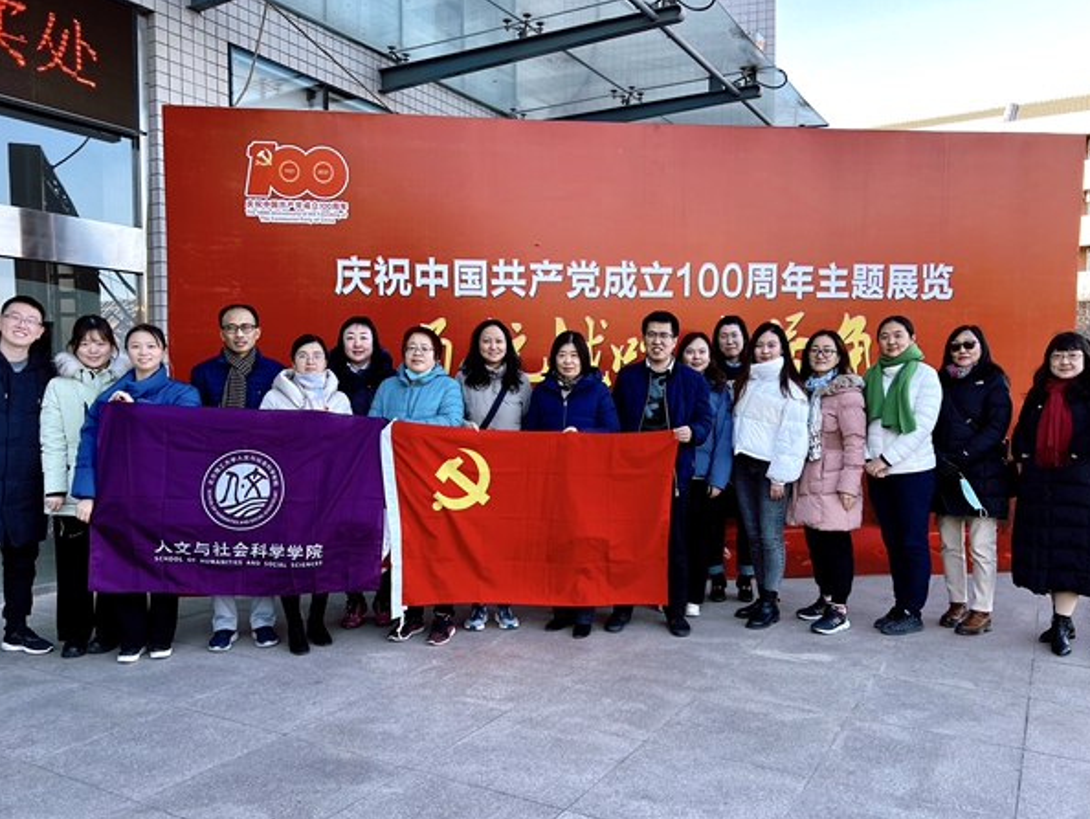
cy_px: 422
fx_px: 882
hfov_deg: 63.4
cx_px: 558
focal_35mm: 28
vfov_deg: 49.8
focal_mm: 5.7
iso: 64
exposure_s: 1/236
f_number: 1.5
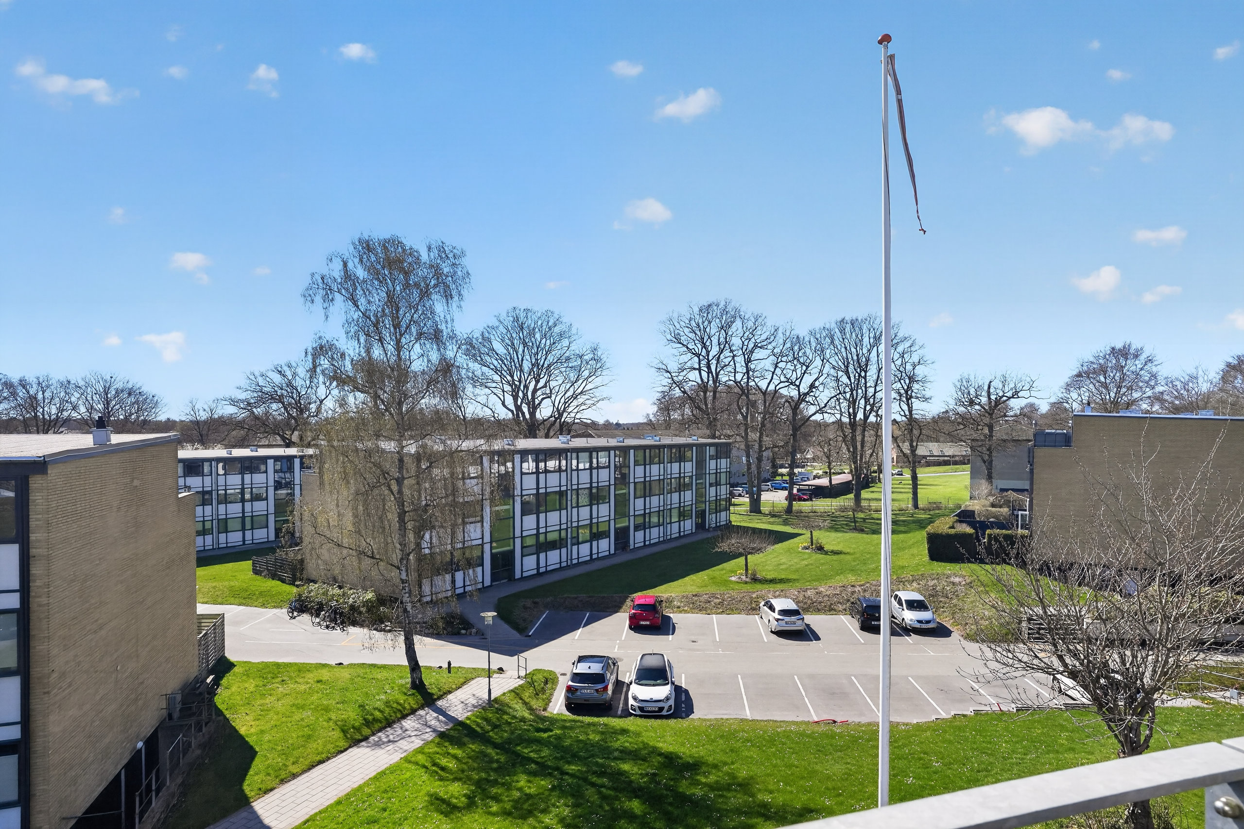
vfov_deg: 61.9
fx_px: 691
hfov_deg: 84.0
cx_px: 622
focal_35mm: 20
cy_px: 414
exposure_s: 1/800
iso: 400
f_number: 8
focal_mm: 20
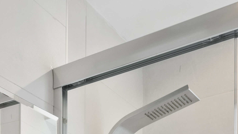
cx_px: 19
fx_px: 442
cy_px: 285
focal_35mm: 70
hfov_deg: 28.8
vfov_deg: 13.9
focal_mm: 16
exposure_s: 1/3
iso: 160
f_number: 8
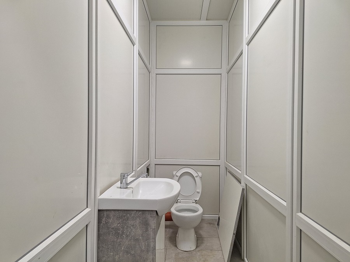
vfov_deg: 58.9
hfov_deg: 73.9
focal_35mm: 23
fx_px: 233
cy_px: 131
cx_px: 175
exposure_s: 1/100
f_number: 1.8
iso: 64
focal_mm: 5.54
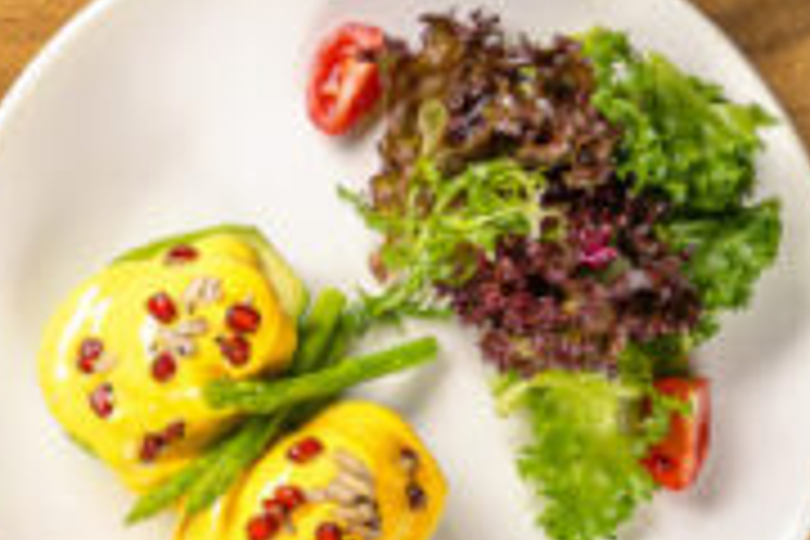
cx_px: -752
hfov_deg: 12.3
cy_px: 855
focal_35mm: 149
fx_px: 3352
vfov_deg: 8.9
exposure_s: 1/250
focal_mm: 35
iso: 250
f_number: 13
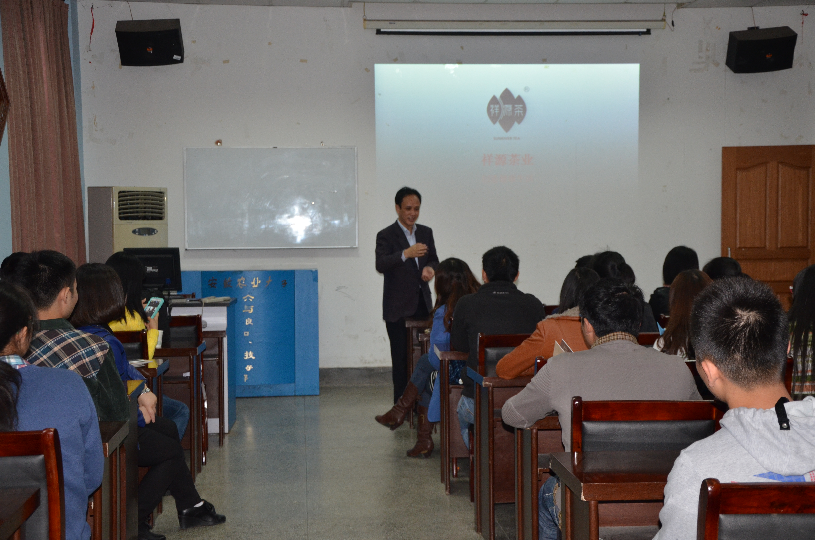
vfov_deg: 26.4
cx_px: 408
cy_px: 270
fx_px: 1152
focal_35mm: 51
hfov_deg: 39.0
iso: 800
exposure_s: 1/60
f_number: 4.2
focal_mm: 34
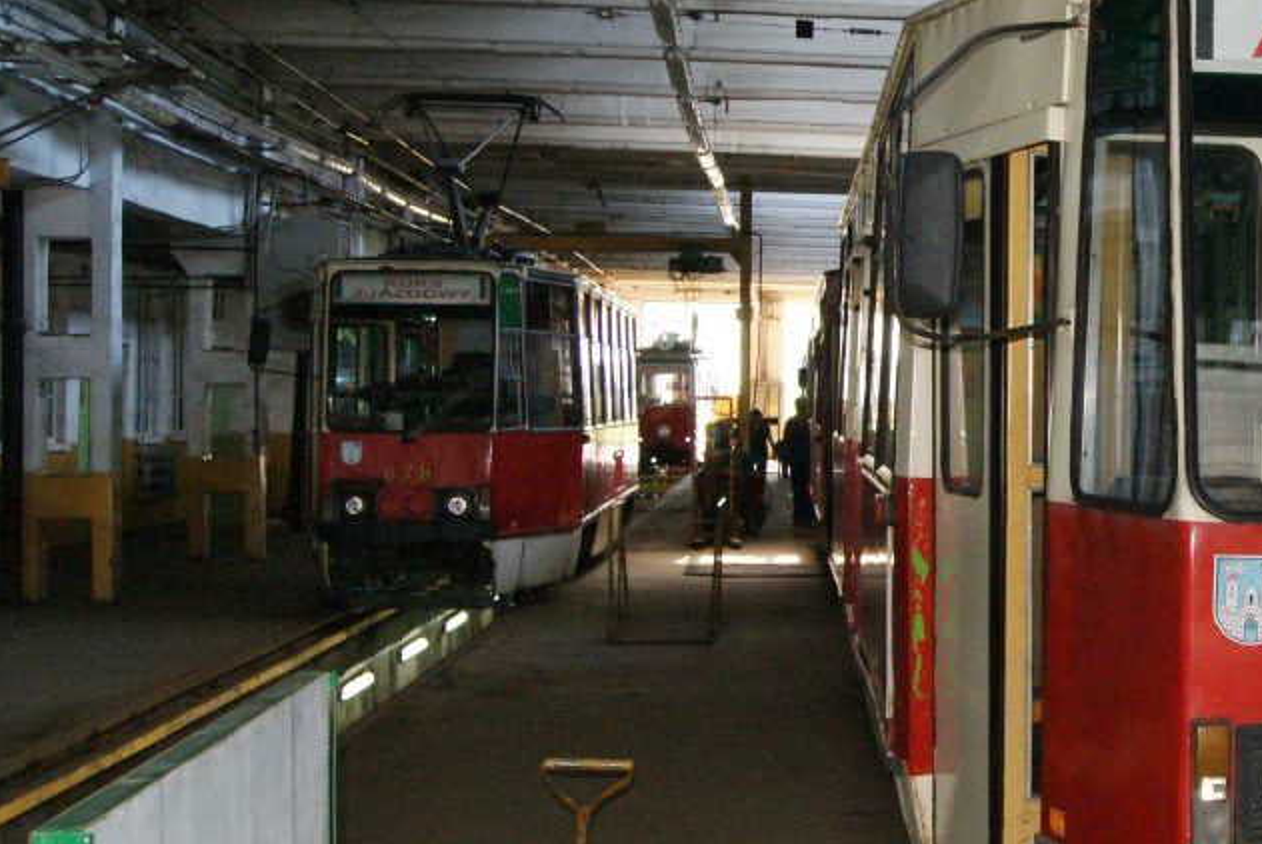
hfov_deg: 27.9
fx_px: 2386
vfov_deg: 20.1
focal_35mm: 68
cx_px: 1262
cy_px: 388
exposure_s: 1/60
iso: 400
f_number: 5.6
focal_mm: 22
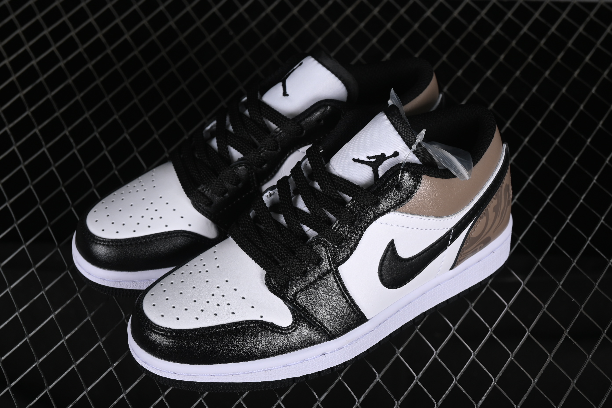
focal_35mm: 72
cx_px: 306
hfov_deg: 28.1
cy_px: 204
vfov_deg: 18.9
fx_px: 1224
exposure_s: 1/160
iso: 160
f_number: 7.1
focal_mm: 48
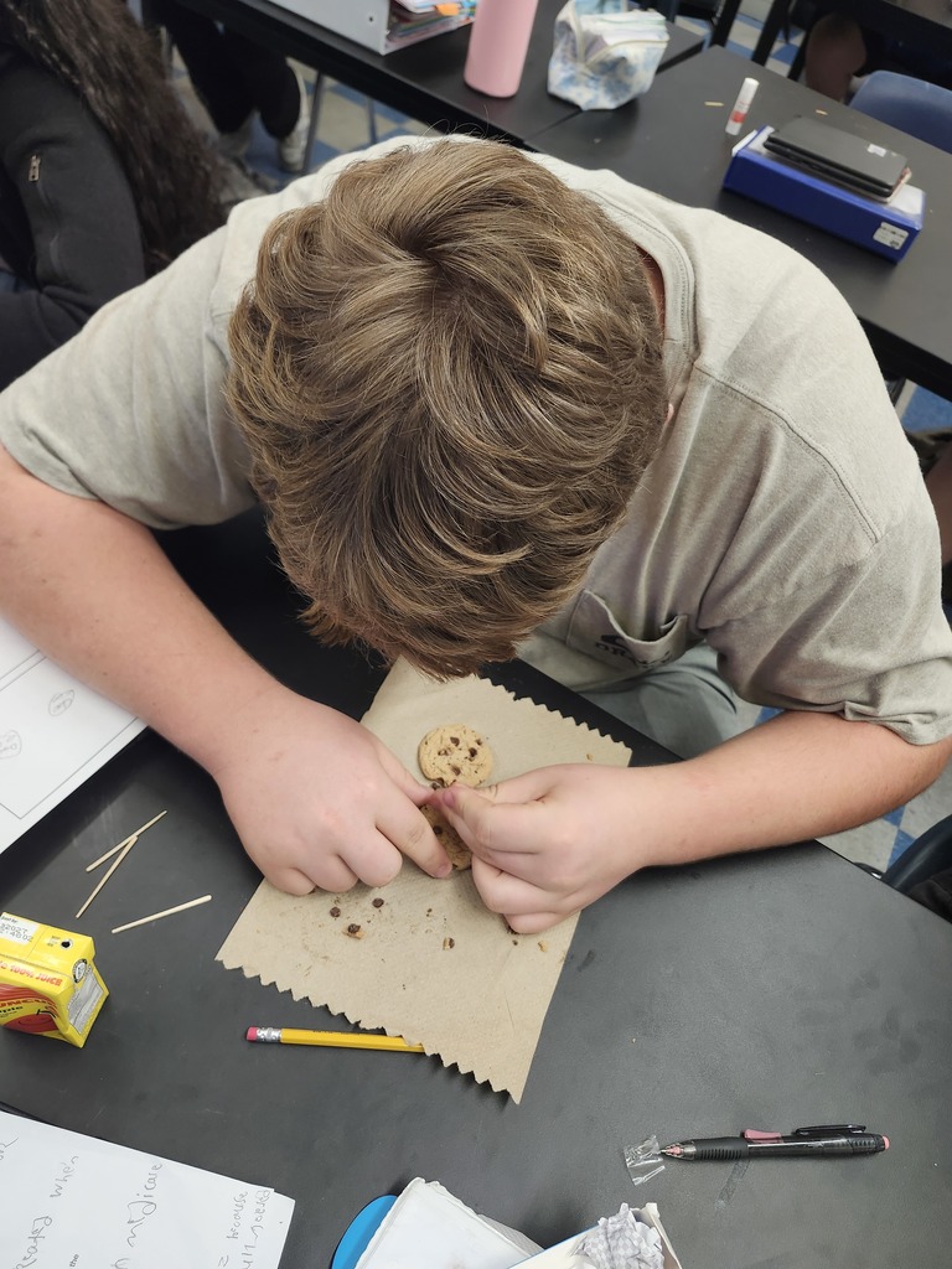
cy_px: 634
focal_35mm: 23
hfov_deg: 58.9
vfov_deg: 73.9
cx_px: 476
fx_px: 843
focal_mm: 5.54
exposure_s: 1/120
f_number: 1.8
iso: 320
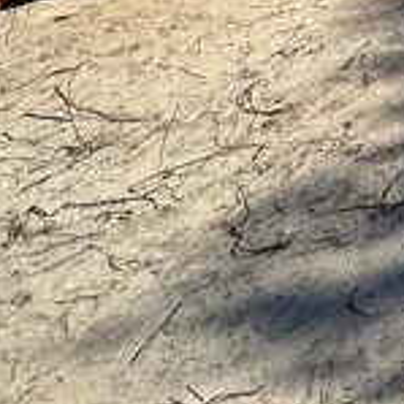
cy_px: -464
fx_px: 1122
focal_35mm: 85
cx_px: 900
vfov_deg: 15.3
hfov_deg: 14.9
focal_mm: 2.22
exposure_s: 1/2770
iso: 50
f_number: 2.2
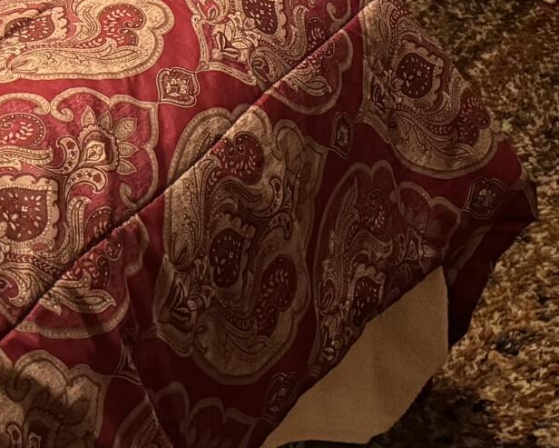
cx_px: 222
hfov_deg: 16.8
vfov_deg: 11.9
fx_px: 1886
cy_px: -483
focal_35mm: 114
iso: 1000
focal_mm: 6.76
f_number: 1.78
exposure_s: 1/30
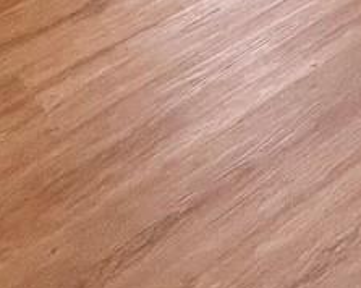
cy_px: -570
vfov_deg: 11.1
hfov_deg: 20.4
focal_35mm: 91
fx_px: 971
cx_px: 361
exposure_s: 1/99
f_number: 1.8
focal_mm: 1.57
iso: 50
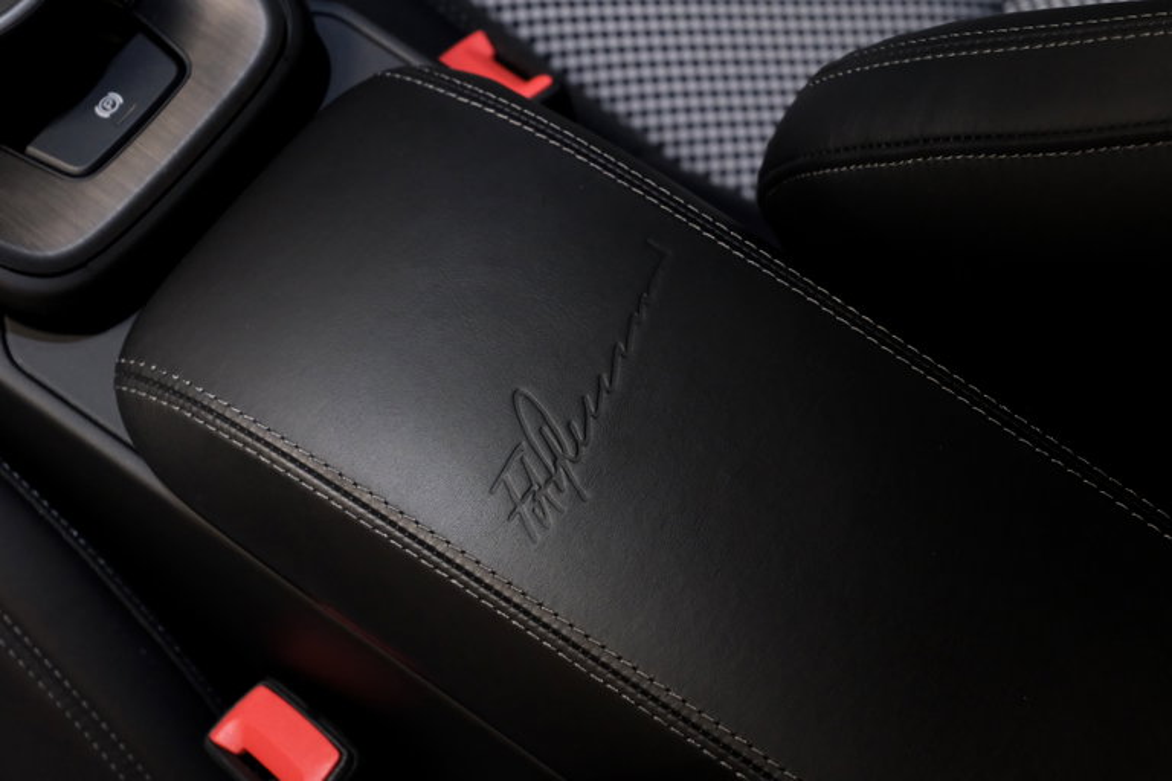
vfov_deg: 18.2
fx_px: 2441
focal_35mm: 75
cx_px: 586
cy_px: 390
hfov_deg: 27.0
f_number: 4.8
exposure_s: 1/75
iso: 5000
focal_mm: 50
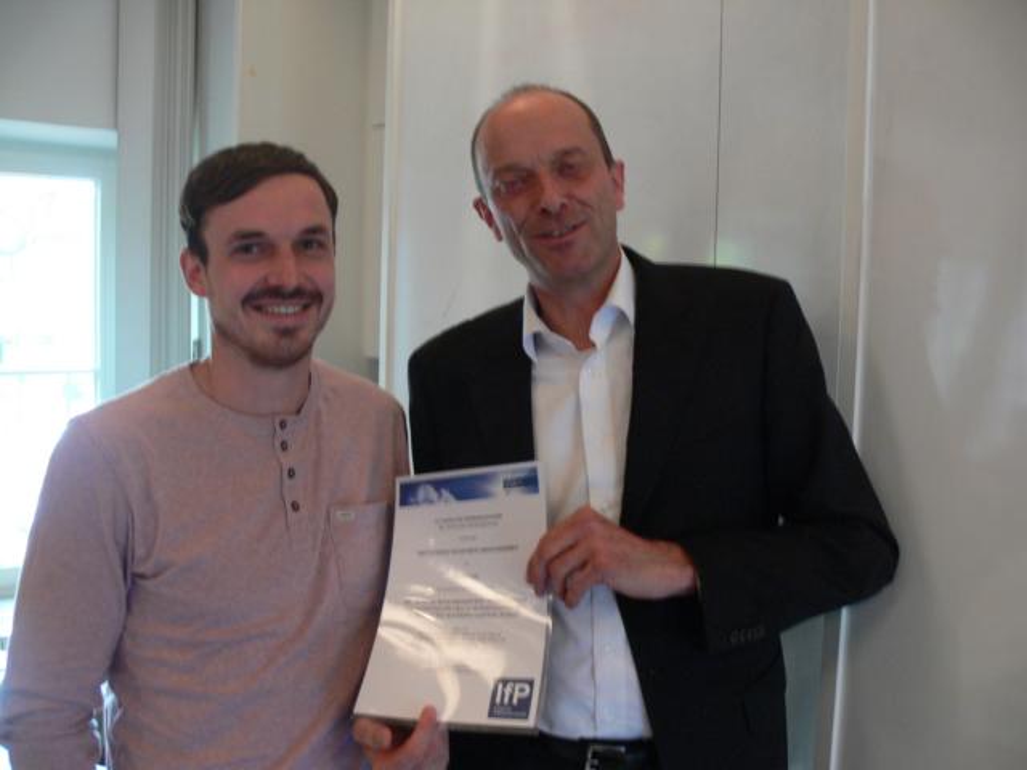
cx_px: 514
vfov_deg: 40.7
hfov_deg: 52.6
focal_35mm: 35
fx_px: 1038
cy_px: 385
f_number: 2.8
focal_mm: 7.4
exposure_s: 1/8
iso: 200
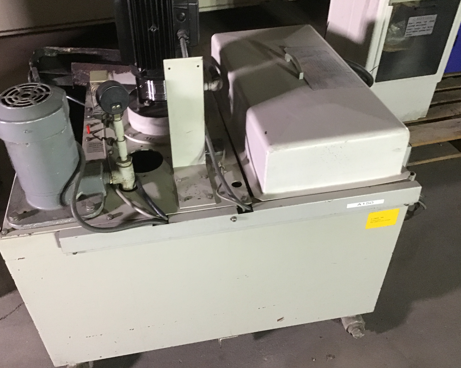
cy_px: 185
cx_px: 216
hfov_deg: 54.2
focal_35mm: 33
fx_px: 450
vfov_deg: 44.5
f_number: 2.4
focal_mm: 3.3
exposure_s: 1/17
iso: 200
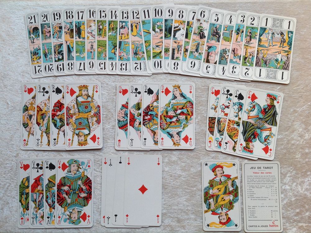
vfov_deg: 40.6
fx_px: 314
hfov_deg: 52.7
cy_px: 116
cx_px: 156
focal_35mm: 35
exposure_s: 1/120
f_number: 2.4
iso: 80
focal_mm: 4.28
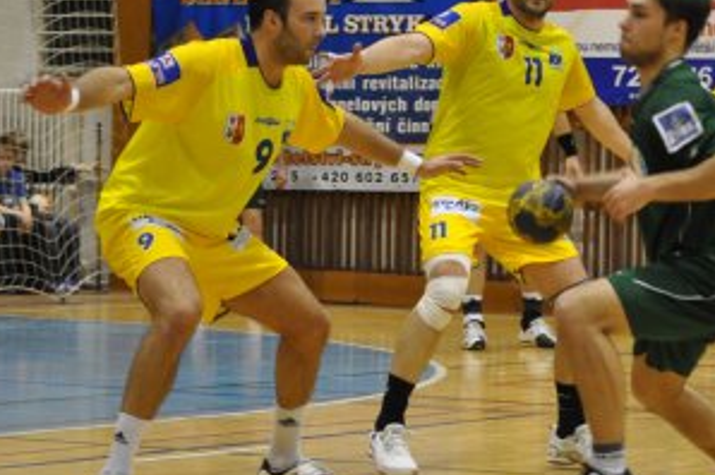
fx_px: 3730
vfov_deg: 7.3
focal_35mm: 188
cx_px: 417
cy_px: 176
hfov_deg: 10.9
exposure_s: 1/125
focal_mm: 68
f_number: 4.2
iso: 1600
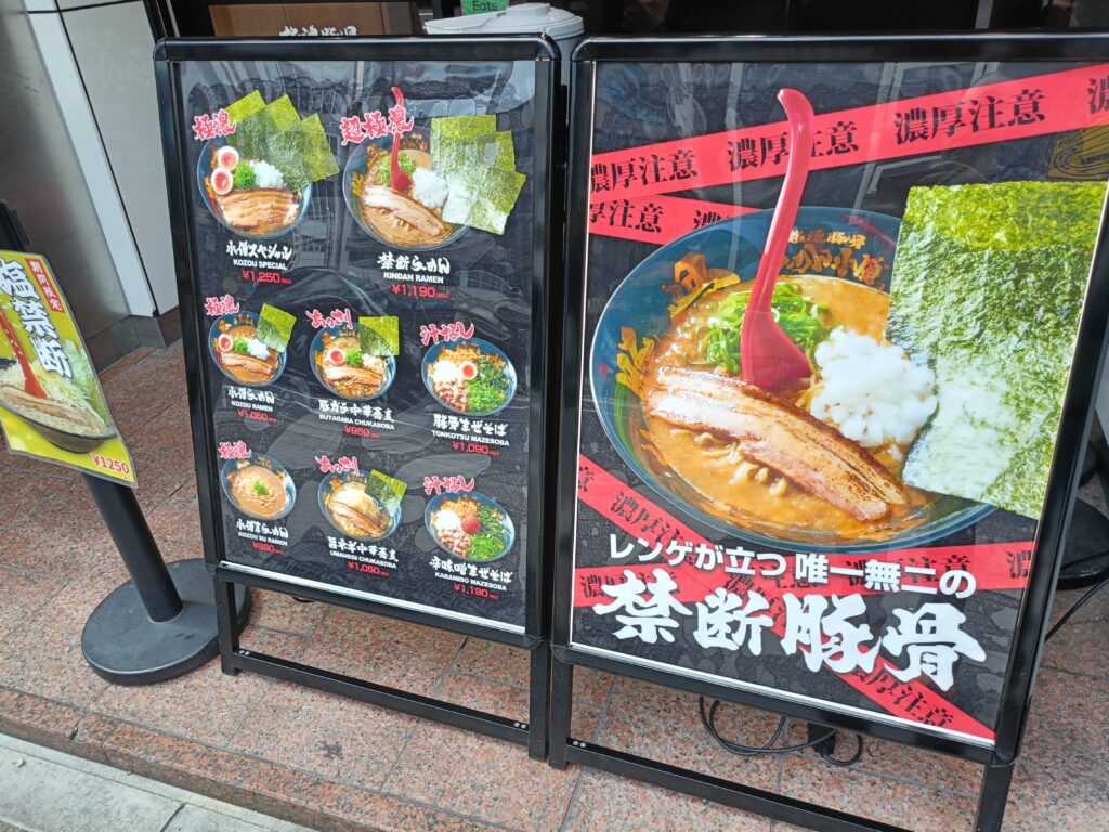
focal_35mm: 25
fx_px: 801
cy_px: 416
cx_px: 554
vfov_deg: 54.9
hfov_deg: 69.4
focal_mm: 4.7
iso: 64
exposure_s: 1/120
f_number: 1.7
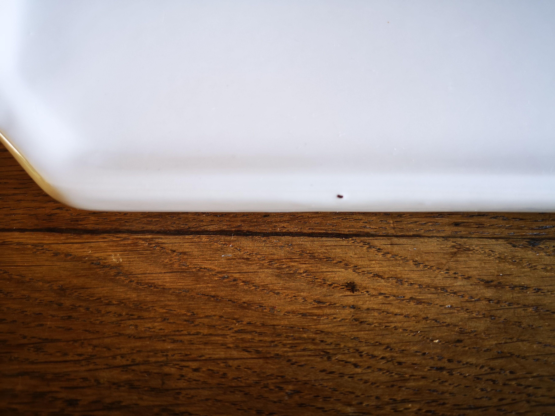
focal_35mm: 27
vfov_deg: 51.4
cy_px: 208
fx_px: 433
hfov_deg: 65.3
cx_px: 278
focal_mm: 5.58
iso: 160
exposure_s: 1/33.3
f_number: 1.8
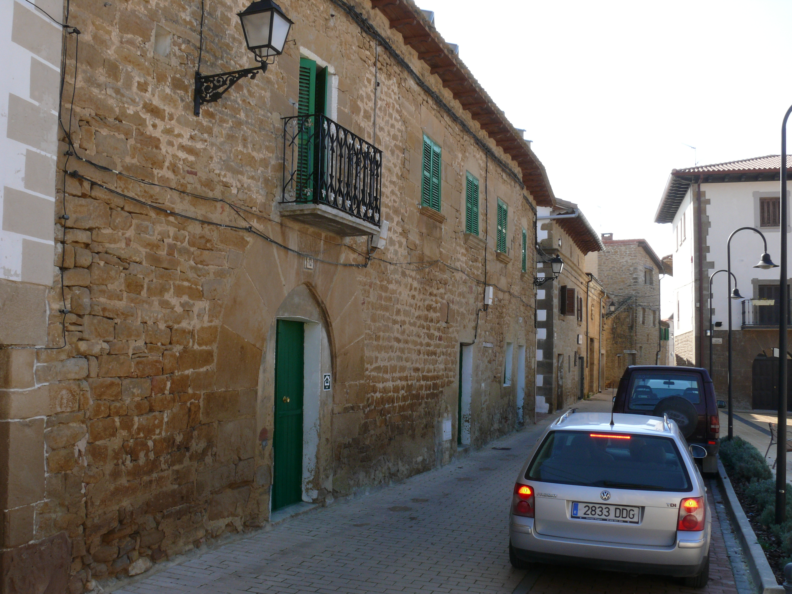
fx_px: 801
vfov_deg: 40.7
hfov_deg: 52.6
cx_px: 396
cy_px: 297
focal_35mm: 35
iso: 100
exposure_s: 1/50
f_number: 11
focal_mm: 7.4
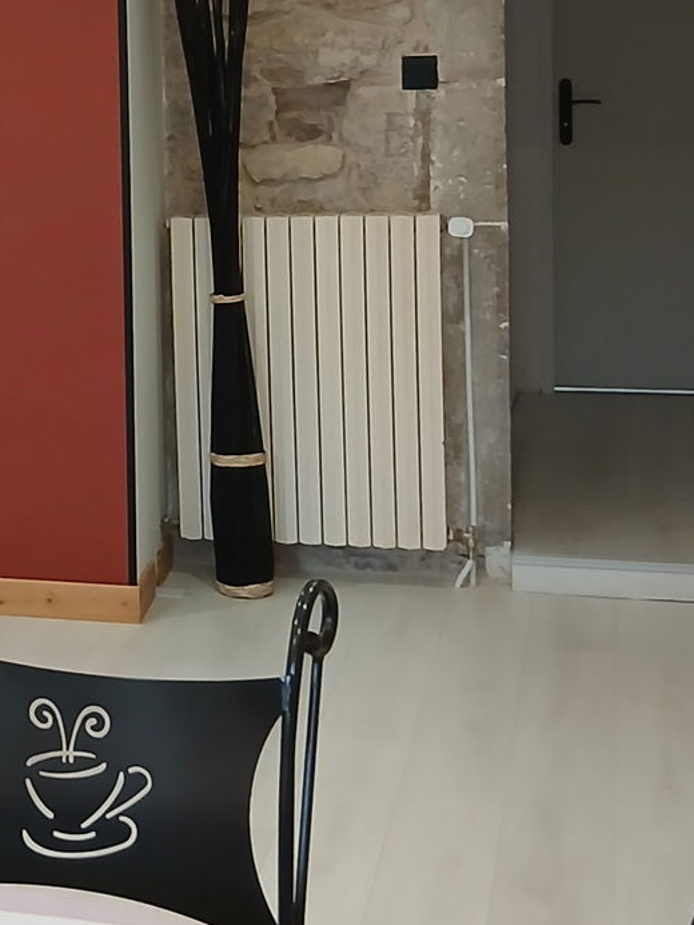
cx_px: -242
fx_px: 2138
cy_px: 177
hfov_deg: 17.2
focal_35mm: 80
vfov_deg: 24.0
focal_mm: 3.98
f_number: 1.8
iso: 200
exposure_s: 1/50
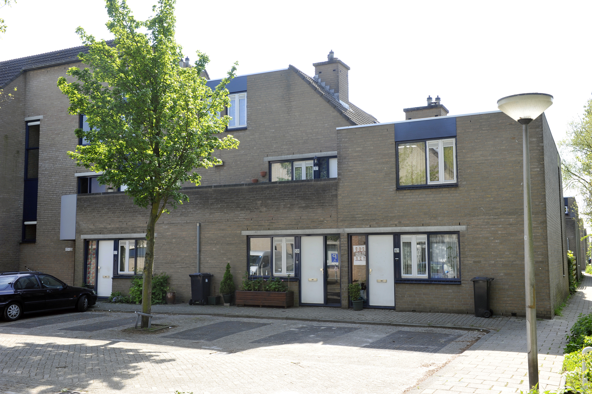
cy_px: 197
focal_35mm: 36
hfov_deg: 53.2
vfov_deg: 36.8
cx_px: 296
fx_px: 592
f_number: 13
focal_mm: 36
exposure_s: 1/100
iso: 400
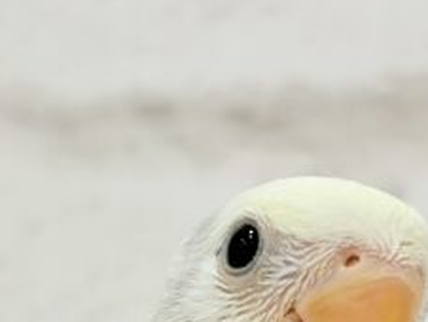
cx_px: 256
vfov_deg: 9.9
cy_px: 420
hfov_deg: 13.4
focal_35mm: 147
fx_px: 1819
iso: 64
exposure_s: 1/100
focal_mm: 5.96
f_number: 1.6
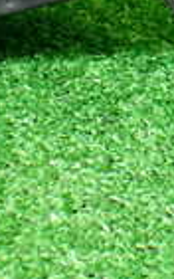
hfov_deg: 9.4
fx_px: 1025
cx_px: 283
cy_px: 26
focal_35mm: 135
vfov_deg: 15.3
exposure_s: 1/125
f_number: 2.3
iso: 400
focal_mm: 5.4
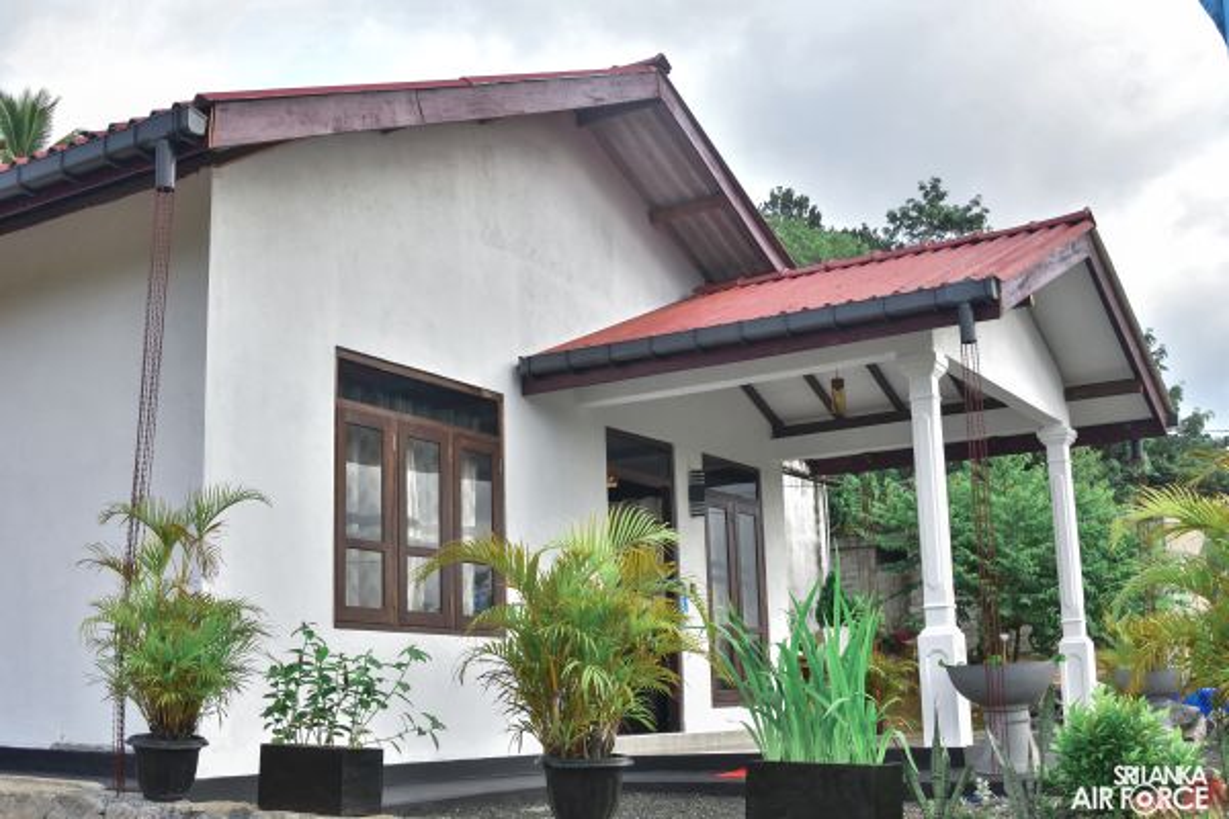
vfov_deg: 31.9
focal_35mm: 42
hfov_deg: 46.4
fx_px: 1434
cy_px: 410
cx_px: 614
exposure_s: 1/200
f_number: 6.3
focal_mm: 28
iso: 320
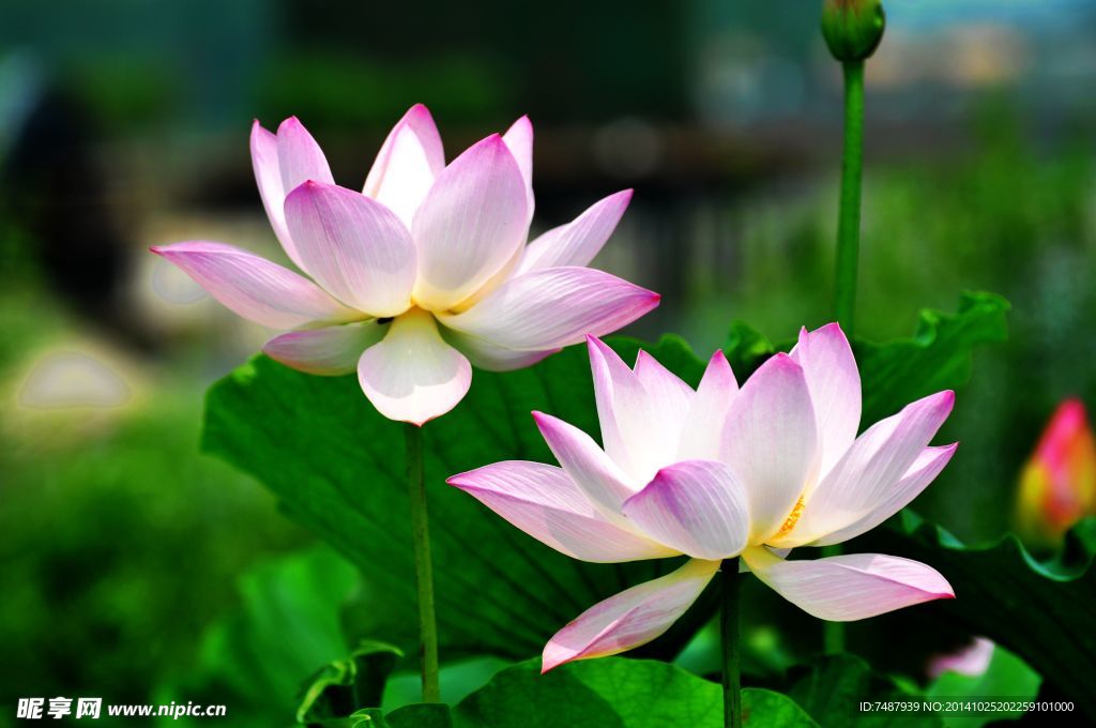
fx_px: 8209
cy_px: 364
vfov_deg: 5.1
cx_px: 548
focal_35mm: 270
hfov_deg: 7.6
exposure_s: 1/640
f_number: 6.3
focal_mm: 180
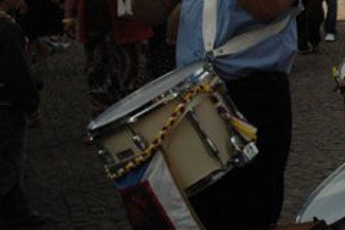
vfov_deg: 14.9
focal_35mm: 90
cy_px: -15
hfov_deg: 20.9
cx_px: 430
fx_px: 862
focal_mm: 24
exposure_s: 1/1600
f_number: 8
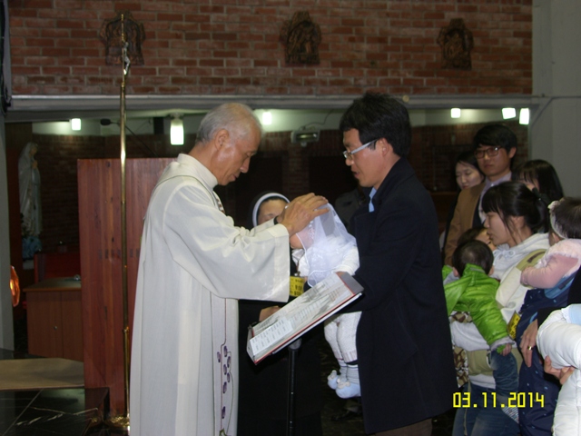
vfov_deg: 29.1
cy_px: 218
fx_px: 839
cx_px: 290
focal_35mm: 50
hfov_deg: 38.2
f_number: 2.5
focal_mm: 12.9
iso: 50
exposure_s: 1/50
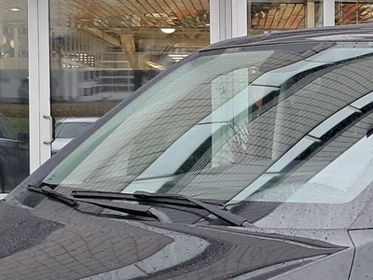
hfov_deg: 17.7
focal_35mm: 108
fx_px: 1164
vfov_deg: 13.7
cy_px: 144
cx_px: 383
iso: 80
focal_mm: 4
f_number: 1.8
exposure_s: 1/50
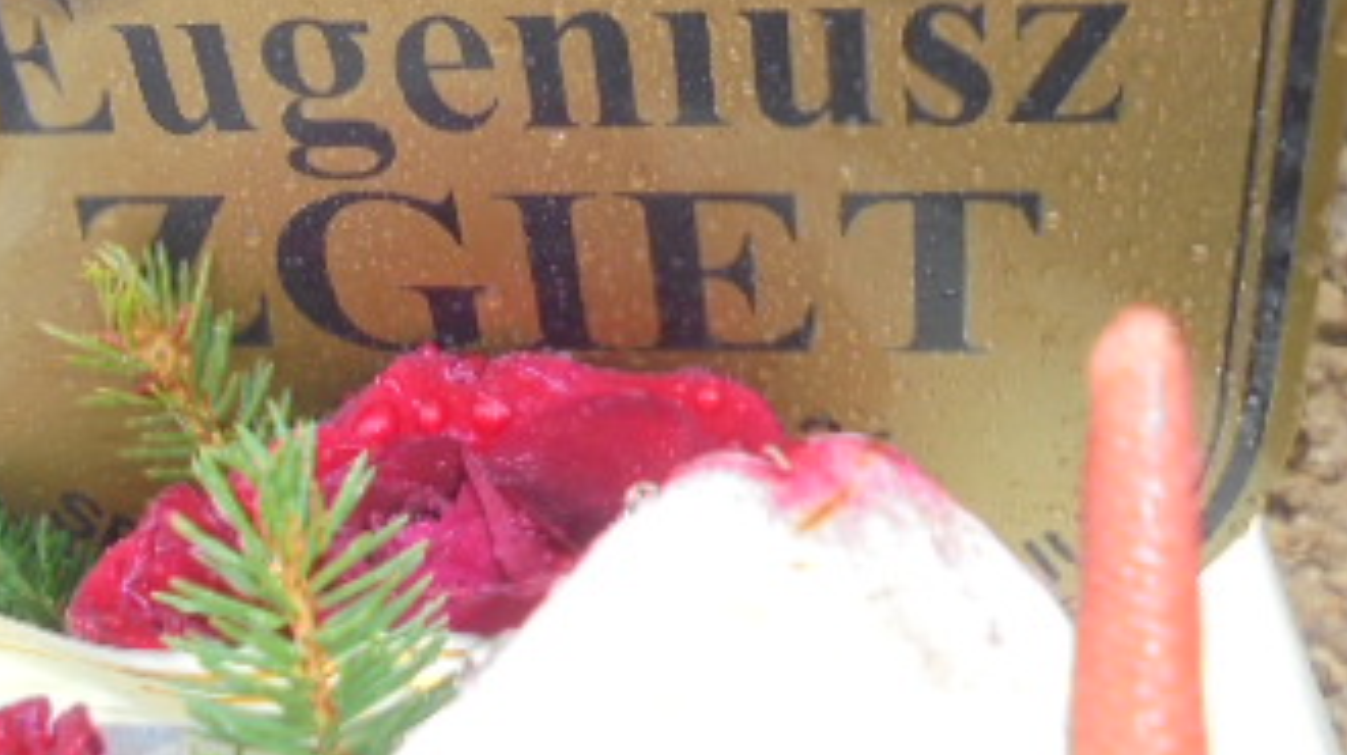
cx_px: 441
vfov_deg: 20.5
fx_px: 1963
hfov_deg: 37.4
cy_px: -122
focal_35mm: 55
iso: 200
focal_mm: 4.6
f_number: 3.5
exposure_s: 1/30
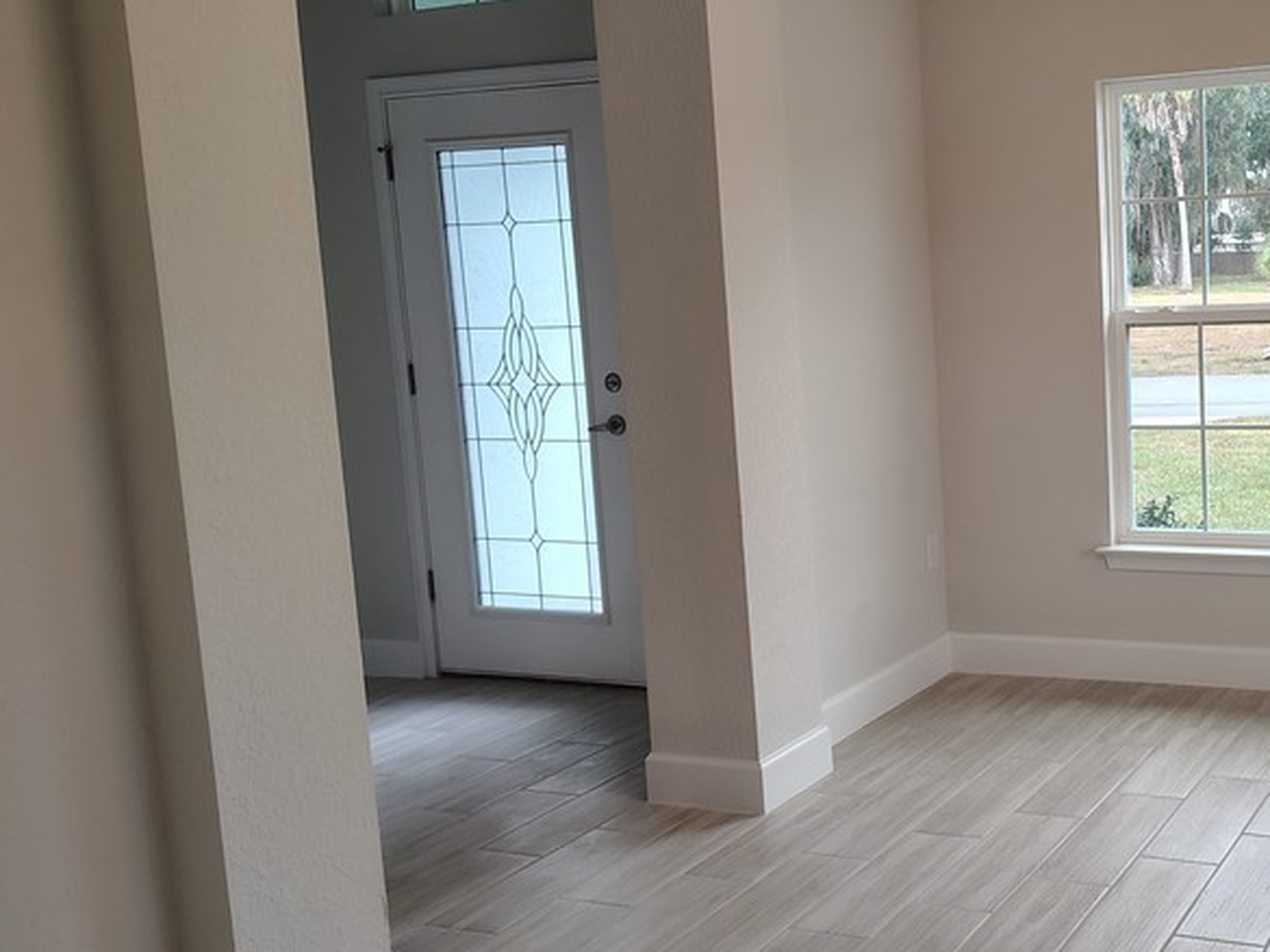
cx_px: 1053
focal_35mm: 42
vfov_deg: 34.4
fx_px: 1541
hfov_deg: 42.4
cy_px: 486
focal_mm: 5.56
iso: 239
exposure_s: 1/120
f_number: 1.8
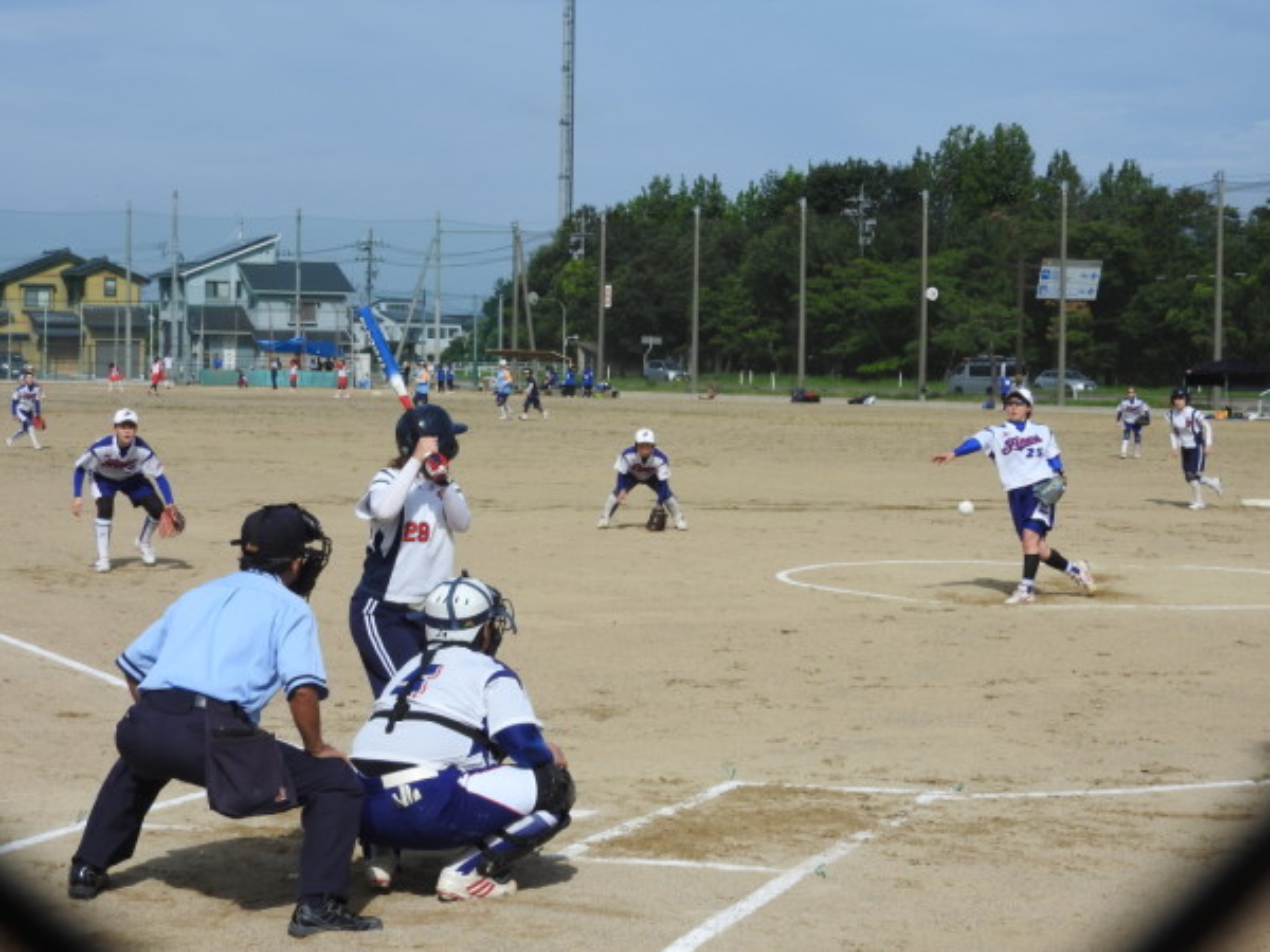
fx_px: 2935
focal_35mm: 80
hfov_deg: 24.4
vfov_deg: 18.4
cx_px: 635
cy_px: 476
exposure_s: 1/1600
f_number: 4.5
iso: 100
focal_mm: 14.3
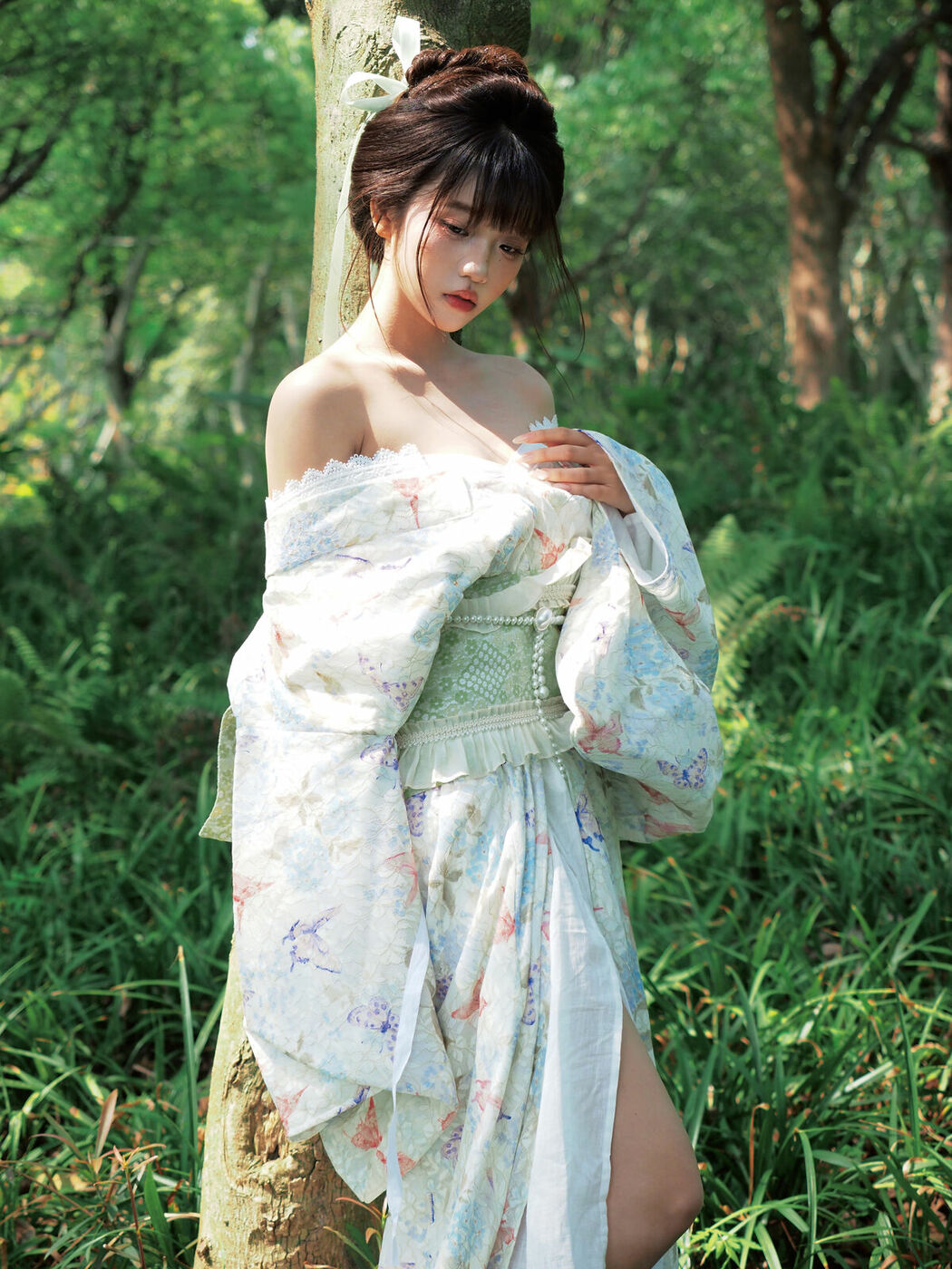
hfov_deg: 18.4
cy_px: 634
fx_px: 2934
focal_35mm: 80
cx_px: 476
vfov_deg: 24.4
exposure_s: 1/640
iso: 500
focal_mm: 40
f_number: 3.2
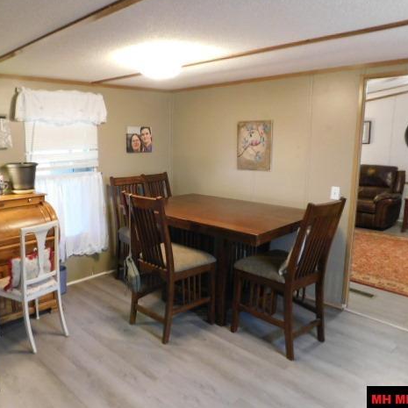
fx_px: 373
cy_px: 200
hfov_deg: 56.4
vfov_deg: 57.3
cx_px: 145
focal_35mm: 28
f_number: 3
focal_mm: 4
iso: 400
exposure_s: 1/15
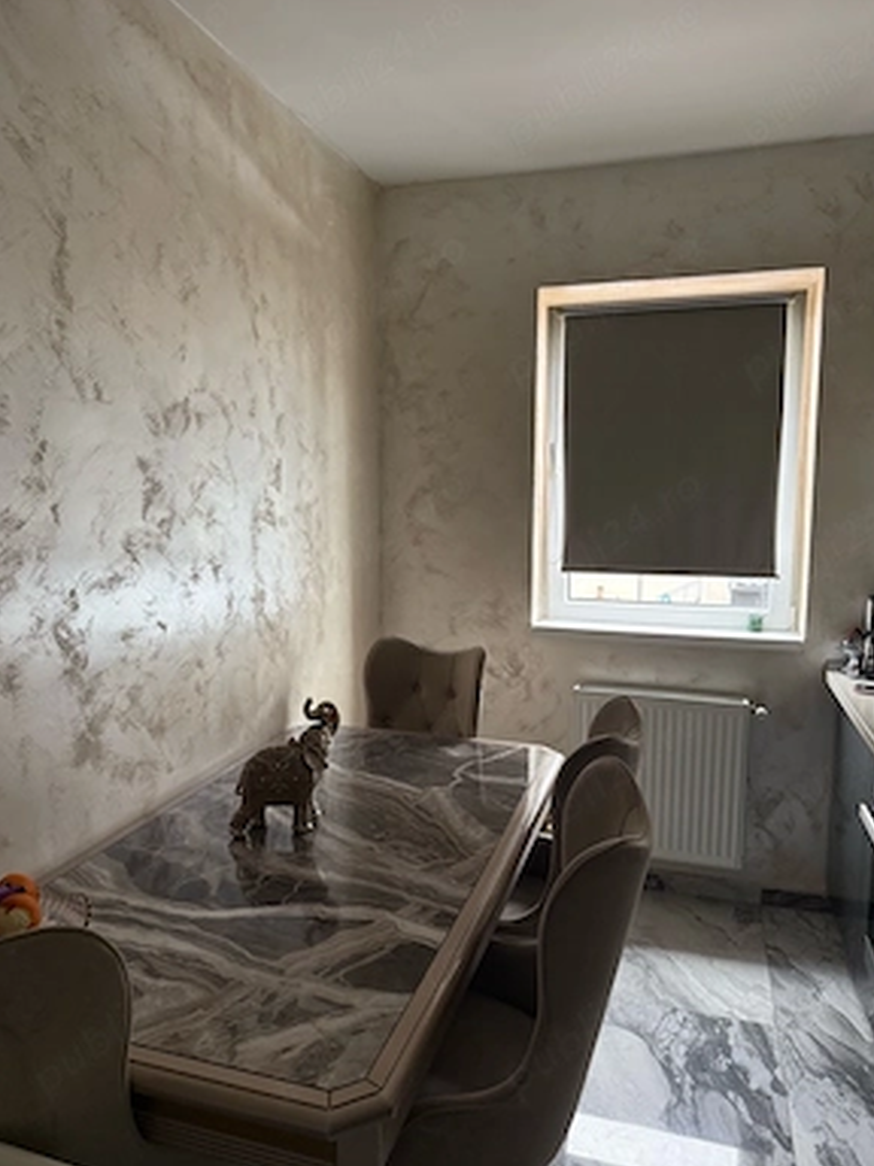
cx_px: 428
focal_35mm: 25
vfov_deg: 69.4
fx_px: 842
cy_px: 583
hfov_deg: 54.9
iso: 200
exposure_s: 1/108
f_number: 1.78
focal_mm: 6.76
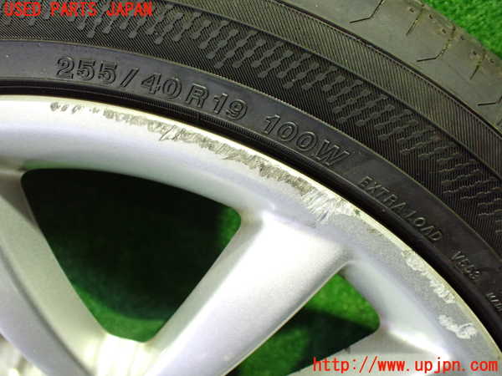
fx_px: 435
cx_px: 251
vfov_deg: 46.8
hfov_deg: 60.0
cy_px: 188
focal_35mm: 30
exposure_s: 1/30
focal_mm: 5.4
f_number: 2.3
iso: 800
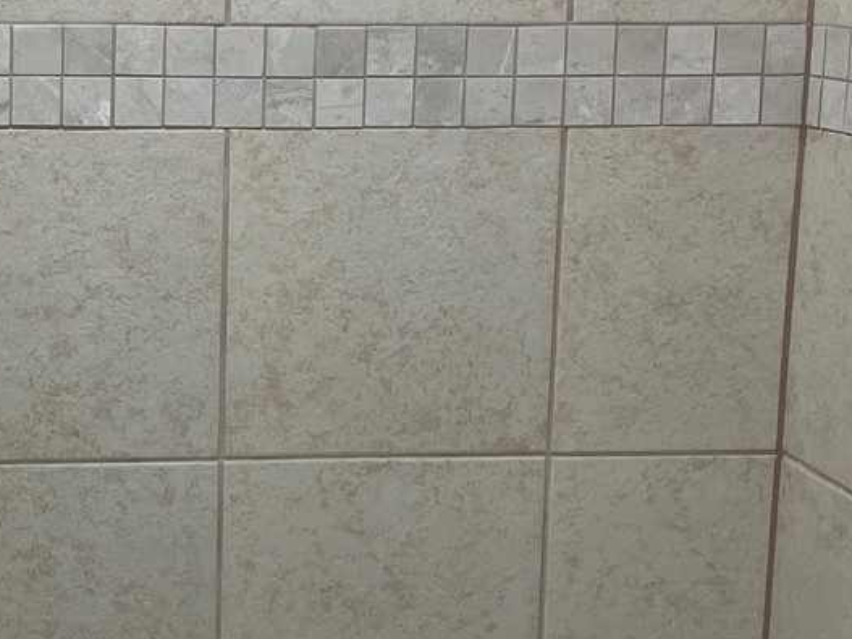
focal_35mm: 79
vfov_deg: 18.7
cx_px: 79
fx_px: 1944
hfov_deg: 24.0
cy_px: 345
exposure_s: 1/120
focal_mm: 4.2
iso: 100
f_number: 1.6
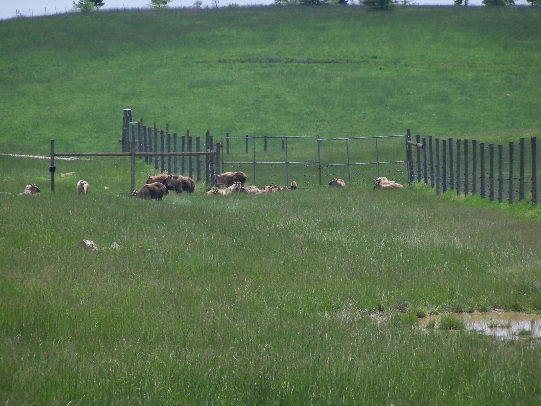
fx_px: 4470
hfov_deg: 6.9
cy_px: 203
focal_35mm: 286
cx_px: 270
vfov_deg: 5.2
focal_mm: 50.6
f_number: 4.5
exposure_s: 1/1600
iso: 200
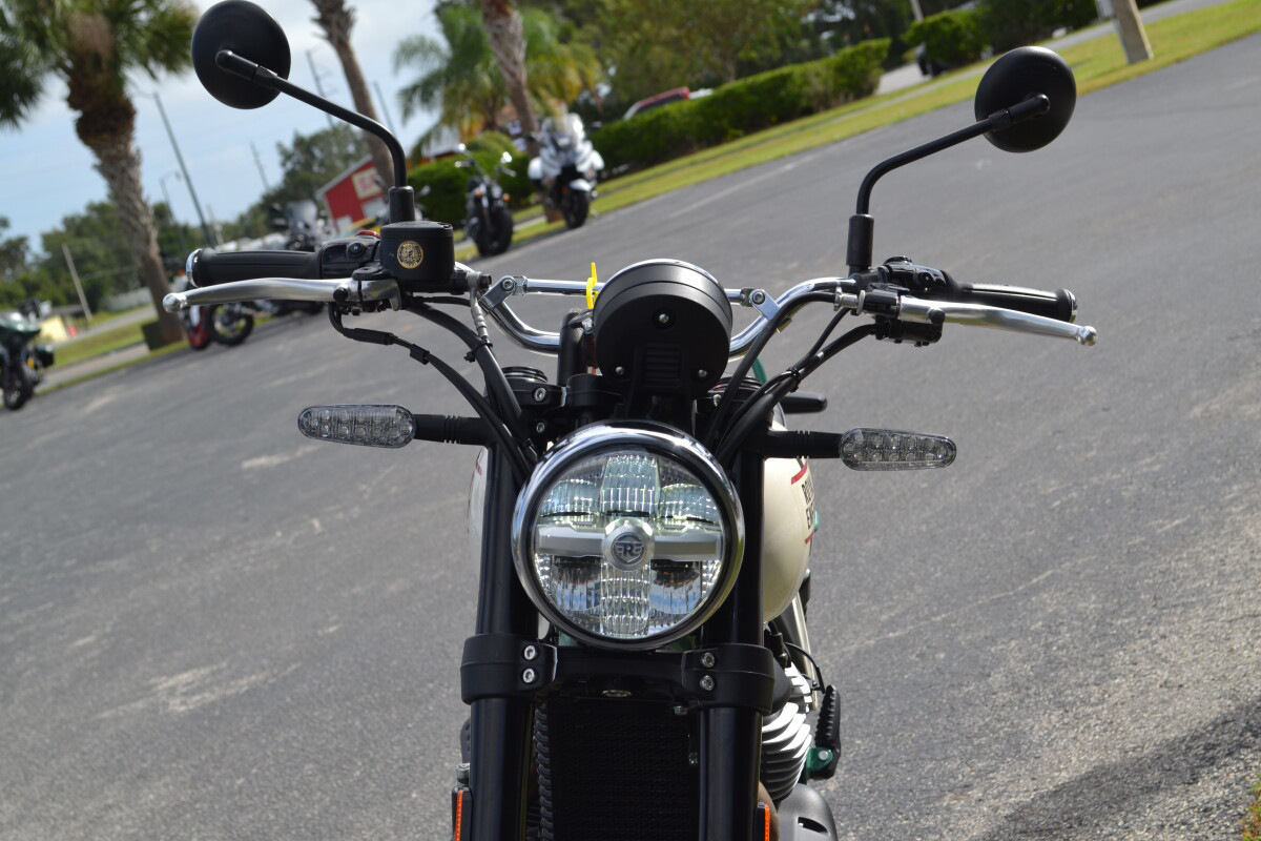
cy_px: 420
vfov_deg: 20.2
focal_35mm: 68
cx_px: 630
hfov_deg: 29.9
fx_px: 2364
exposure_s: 1/250
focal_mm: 45
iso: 100
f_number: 8
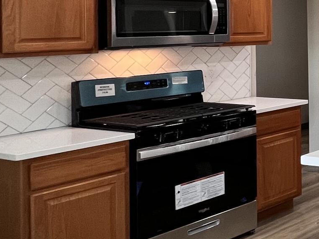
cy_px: 22
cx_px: 586
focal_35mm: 51
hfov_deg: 21.7
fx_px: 470
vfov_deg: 27.5
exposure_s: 1/120
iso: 200
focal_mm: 1.57
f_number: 1.8
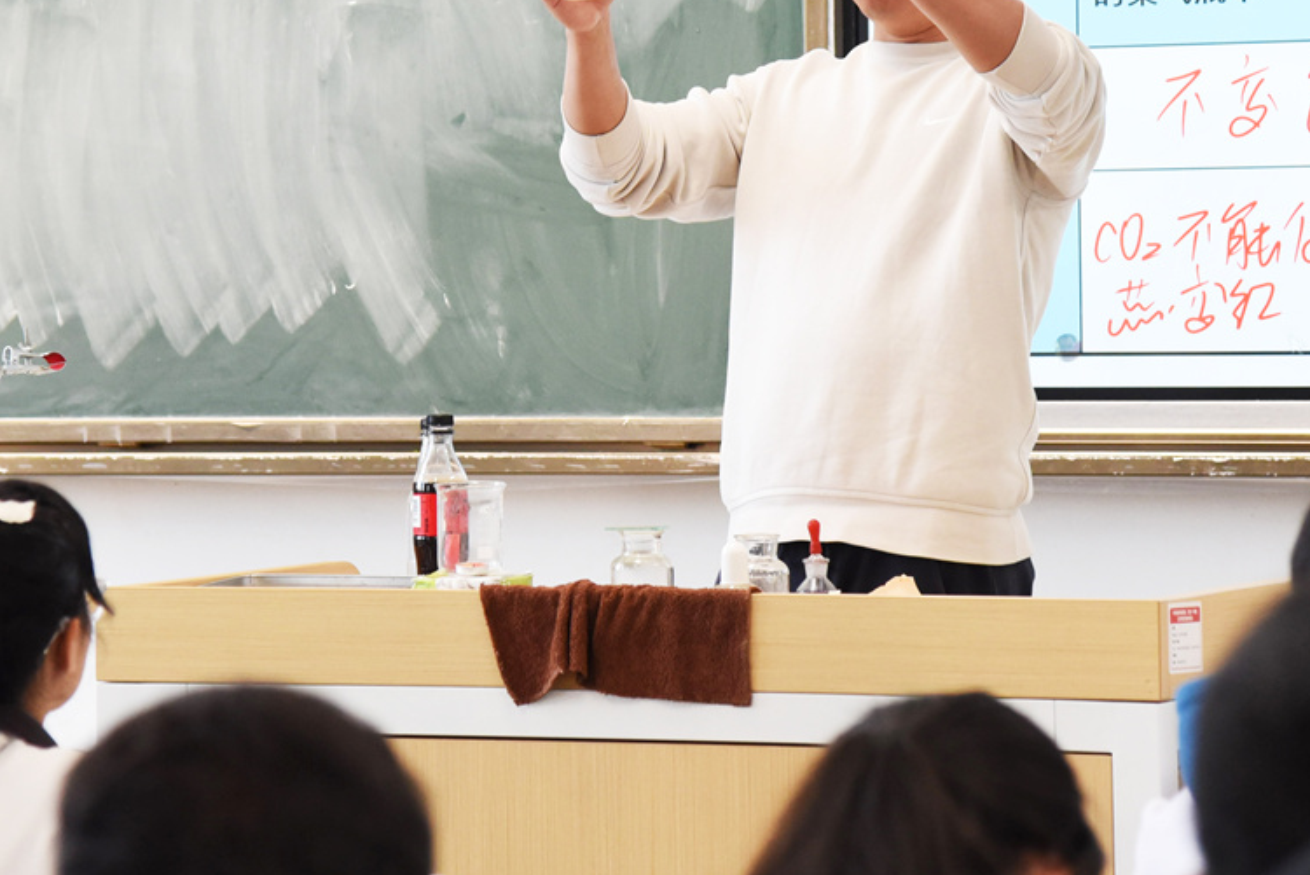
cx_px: 592
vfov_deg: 7.2
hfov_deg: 10.8
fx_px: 6918
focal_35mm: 190
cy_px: 249
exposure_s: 1/320
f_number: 4
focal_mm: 95
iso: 2500
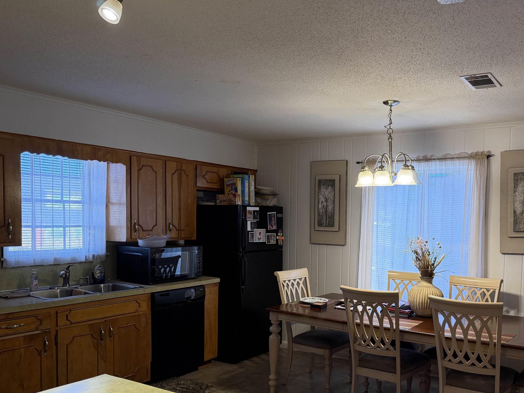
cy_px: 246
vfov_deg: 43.8
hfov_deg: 55.8
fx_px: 484
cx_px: 343
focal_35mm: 32
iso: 250
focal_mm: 6.76
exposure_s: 1/120
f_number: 1.78
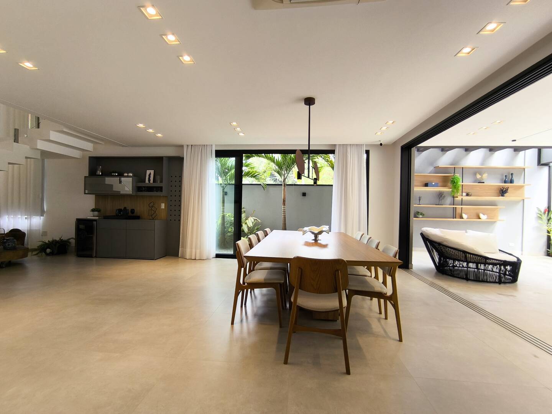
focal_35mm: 16
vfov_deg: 78.1
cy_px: 207
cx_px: 276
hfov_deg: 94.5
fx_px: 255
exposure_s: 1/60
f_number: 2.2
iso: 50
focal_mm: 1.65
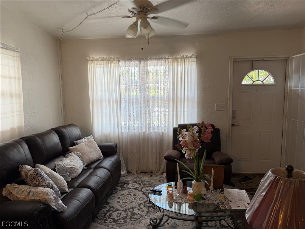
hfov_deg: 71.6
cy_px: 114
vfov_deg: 56.8
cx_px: 152
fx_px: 211
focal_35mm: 24
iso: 64
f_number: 1.78
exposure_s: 1/125
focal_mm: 6.76
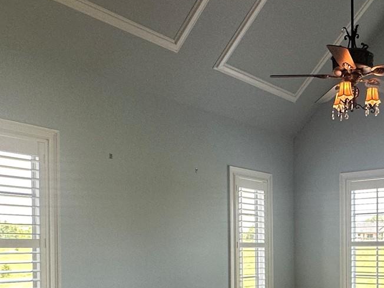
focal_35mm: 44
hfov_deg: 41.3
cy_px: 256
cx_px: 302
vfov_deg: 31.4
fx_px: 488
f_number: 2.2
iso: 125
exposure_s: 1/120
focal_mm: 2.22
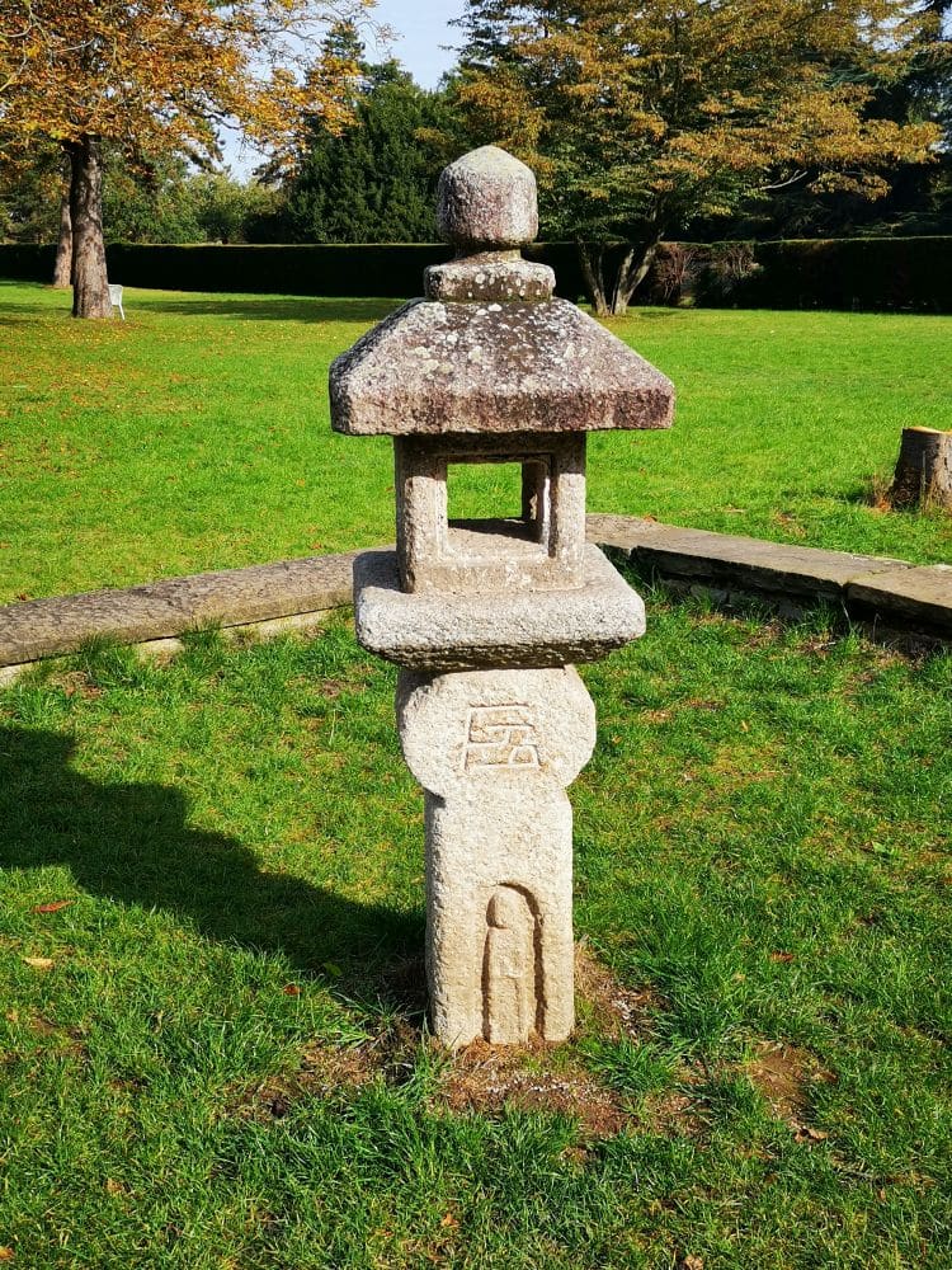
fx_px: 1503
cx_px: 476
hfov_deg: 35.1
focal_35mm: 41
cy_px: 635
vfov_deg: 45.8
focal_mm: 4.75
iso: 50
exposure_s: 1/1727
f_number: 1.8
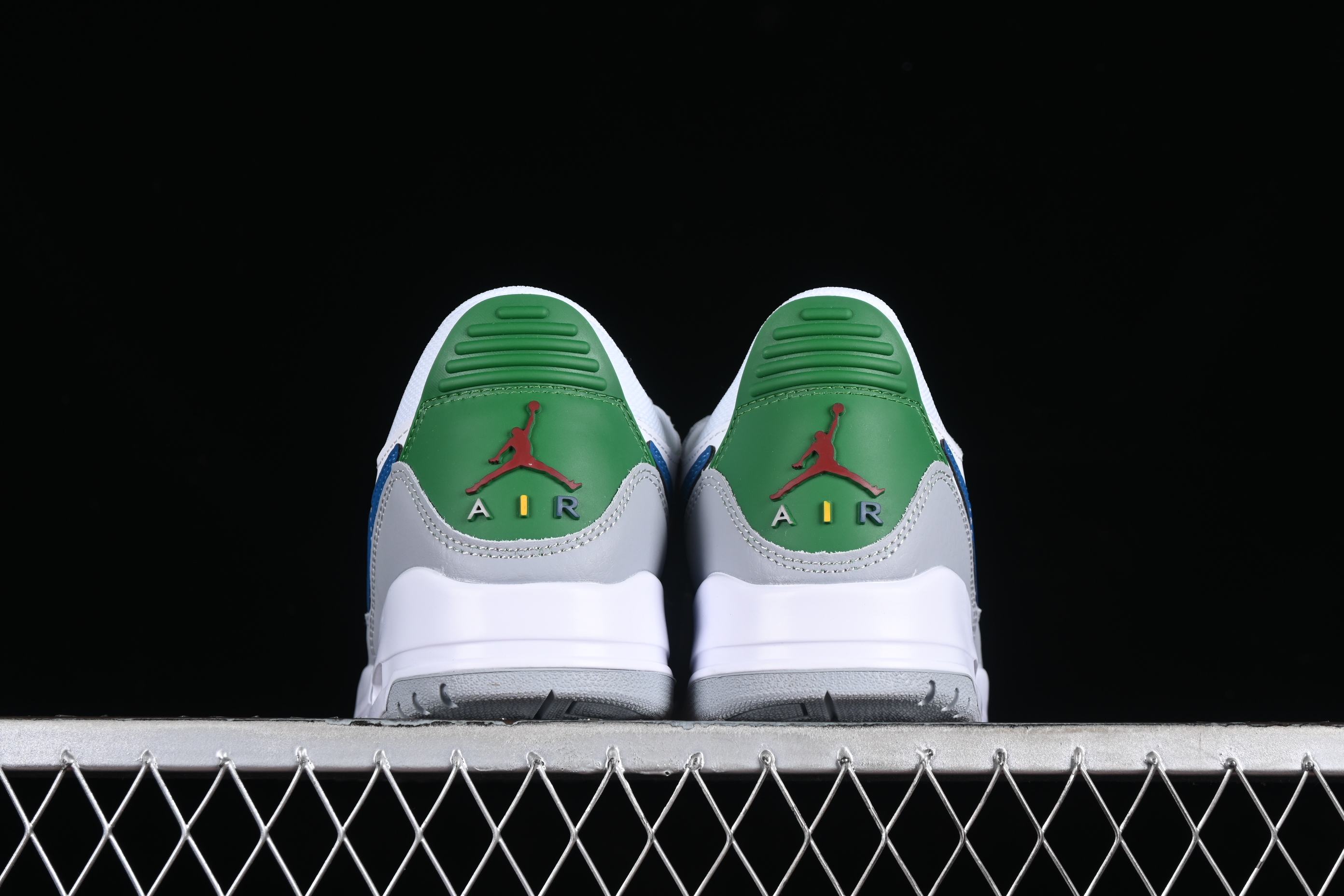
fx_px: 2800
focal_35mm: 75
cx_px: 672
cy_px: 448
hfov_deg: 27.0
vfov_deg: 18.2
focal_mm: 50
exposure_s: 1/80
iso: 160
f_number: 7.1
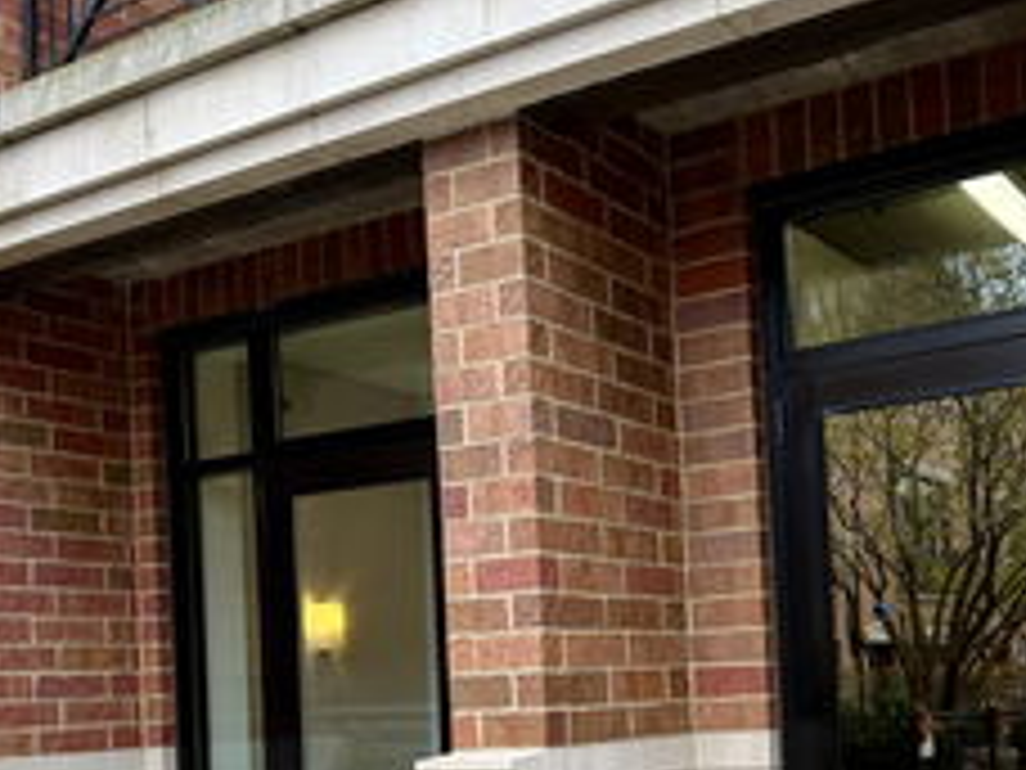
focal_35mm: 45
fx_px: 1334
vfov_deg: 31.2
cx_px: 704
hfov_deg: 41.4
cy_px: 639
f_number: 1.78
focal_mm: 6.76
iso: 64
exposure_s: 1/121
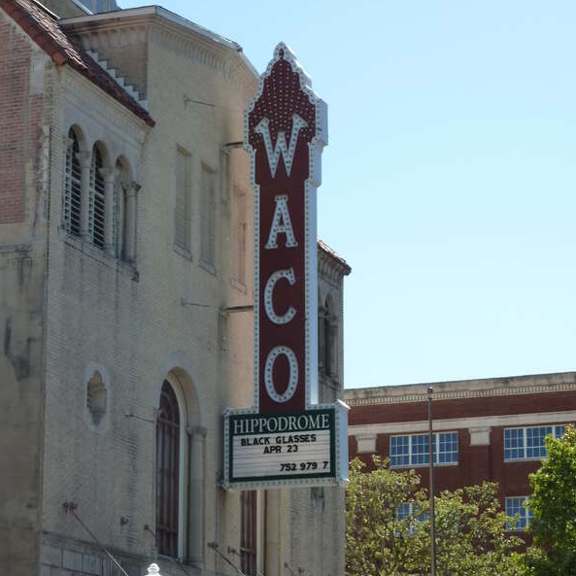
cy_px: 367
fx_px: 1864
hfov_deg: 17.6
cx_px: 288
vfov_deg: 17.5
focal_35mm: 99
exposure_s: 1/400
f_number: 4.2
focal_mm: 13.7
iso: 125
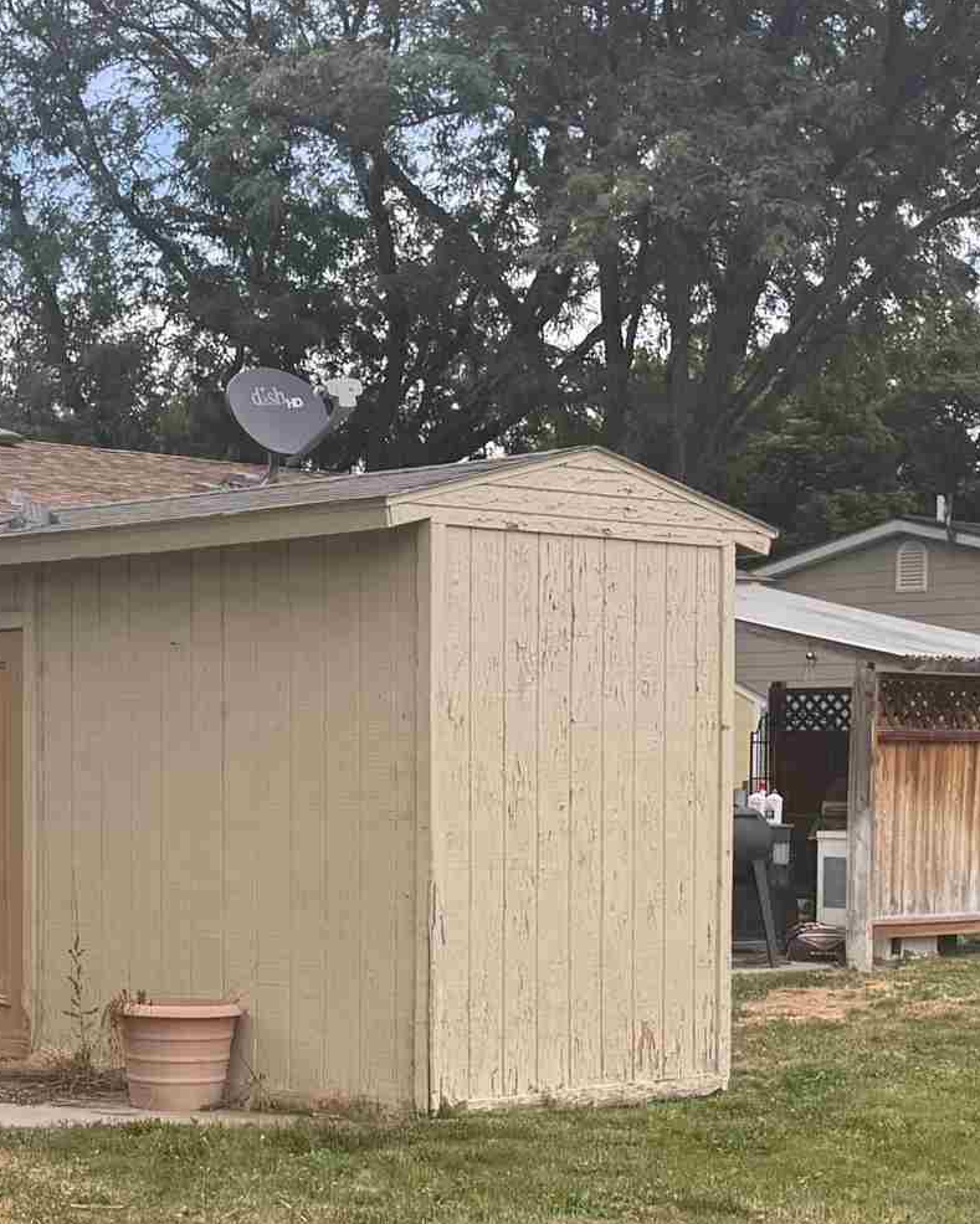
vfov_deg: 25.9
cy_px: 850
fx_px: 2646
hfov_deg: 20.7
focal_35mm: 73
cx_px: 170
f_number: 1.78
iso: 80
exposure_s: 1/842
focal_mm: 6.76
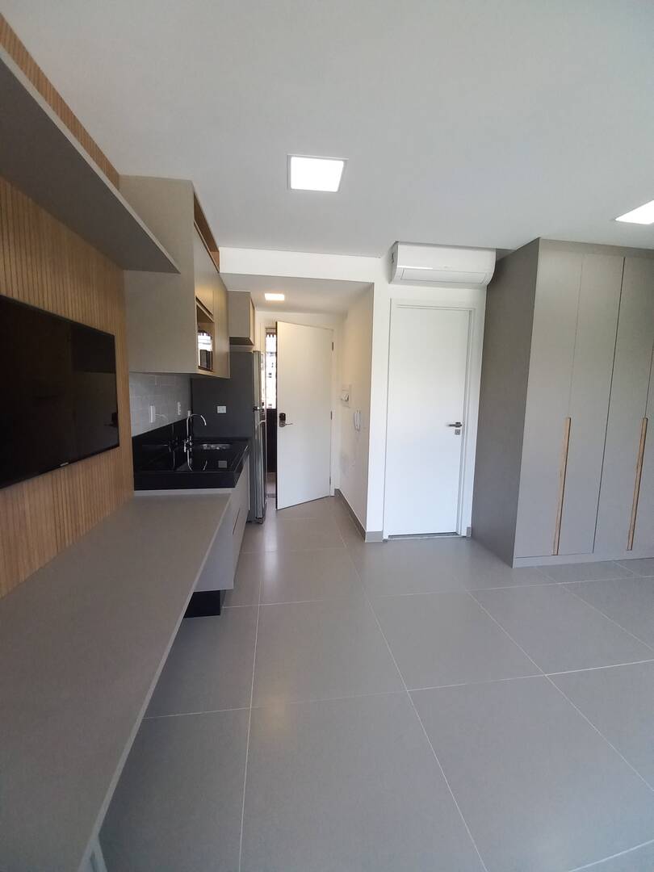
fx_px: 327
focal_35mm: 13
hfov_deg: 89.9
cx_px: 327
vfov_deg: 106.2
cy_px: 436
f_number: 2.2
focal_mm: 1.42
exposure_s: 1/120
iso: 80
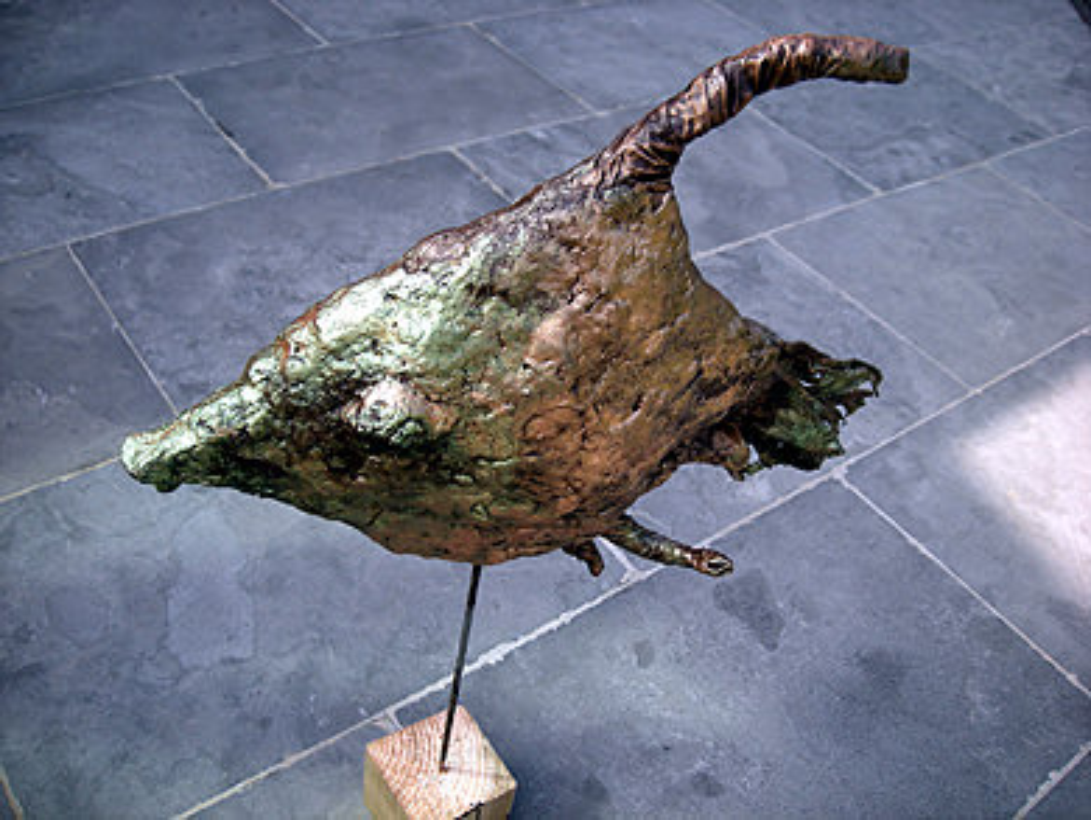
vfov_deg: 40.7
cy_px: 410
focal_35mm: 35
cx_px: 546
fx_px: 1104
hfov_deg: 52.6
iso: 64
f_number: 2.8
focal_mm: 5.7
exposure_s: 1/402
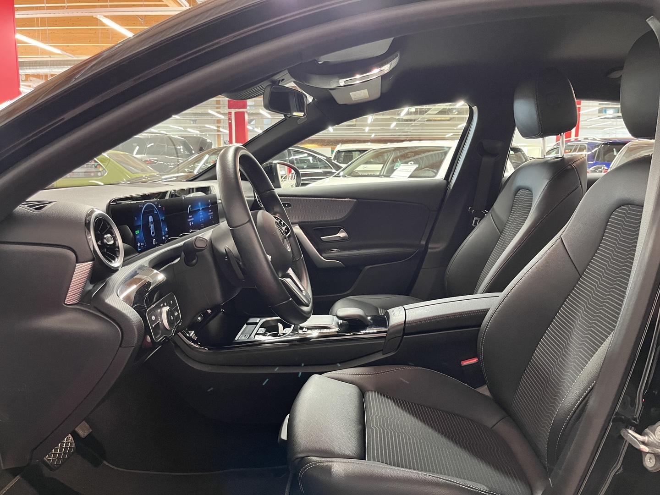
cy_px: 248
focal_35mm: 26
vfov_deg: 53.1
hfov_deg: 67.3
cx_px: 330
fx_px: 496
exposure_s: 1/50
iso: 400
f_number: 1.6
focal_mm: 5.1
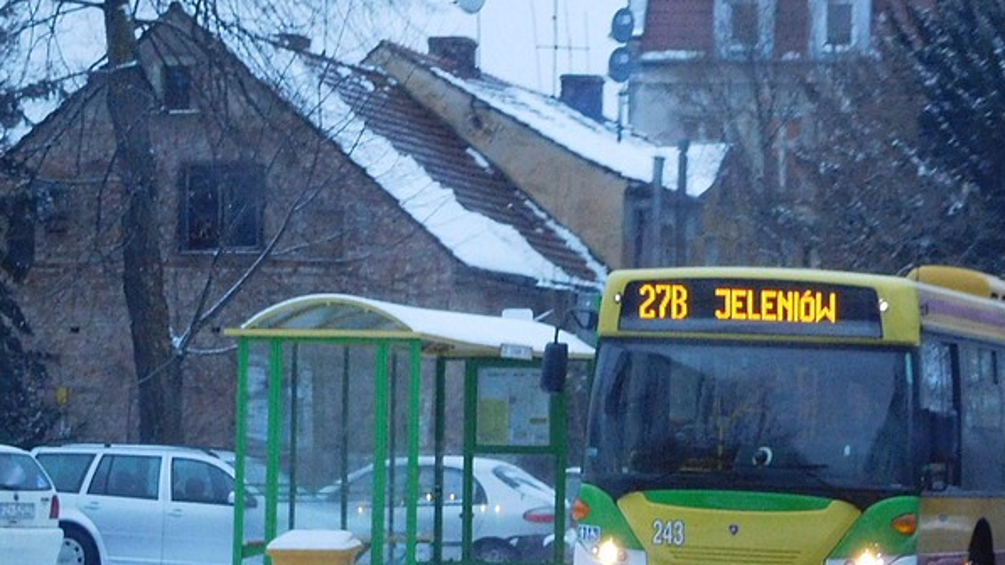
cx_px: 728
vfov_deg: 8.2
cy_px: 244
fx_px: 3943
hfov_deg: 14.5
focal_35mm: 148
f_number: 4.7
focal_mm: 16.1
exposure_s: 1/50
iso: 800
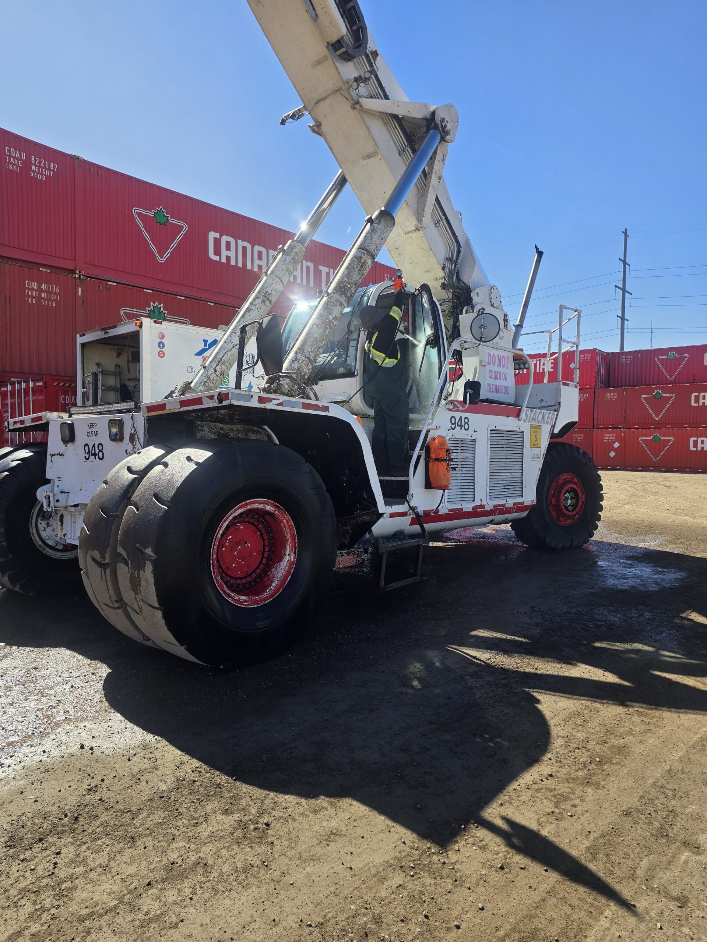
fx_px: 626
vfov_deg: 73.9
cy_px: 471
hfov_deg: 58.9
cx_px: 354
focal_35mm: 23
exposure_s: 1/470
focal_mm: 6.3
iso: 12
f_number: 1.7
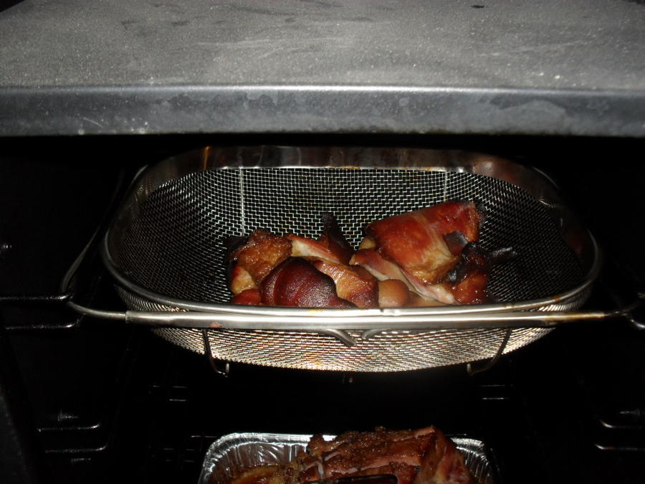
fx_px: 652
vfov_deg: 40.7
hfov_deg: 52.6
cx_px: 322
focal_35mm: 35
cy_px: 242
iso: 200
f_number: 3.2
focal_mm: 6.3
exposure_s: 1/45
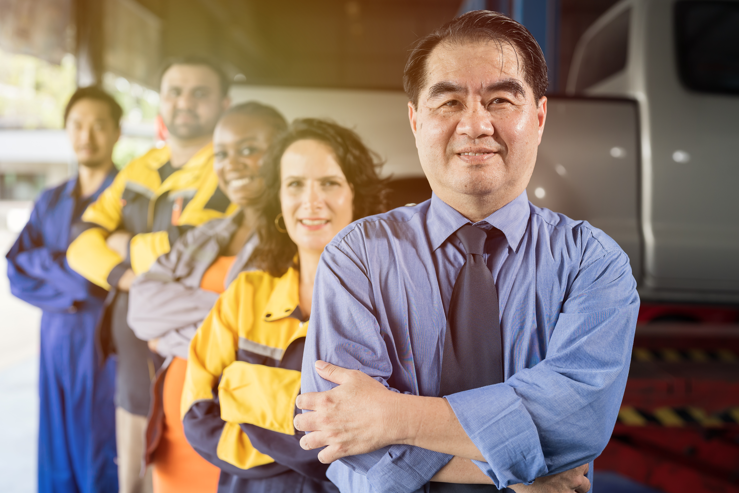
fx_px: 1026
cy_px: 246
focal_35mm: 50
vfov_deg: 27.0
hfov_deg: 39.6
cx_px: 370
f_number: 2.8
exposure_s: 1/400
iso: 640
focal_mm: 50
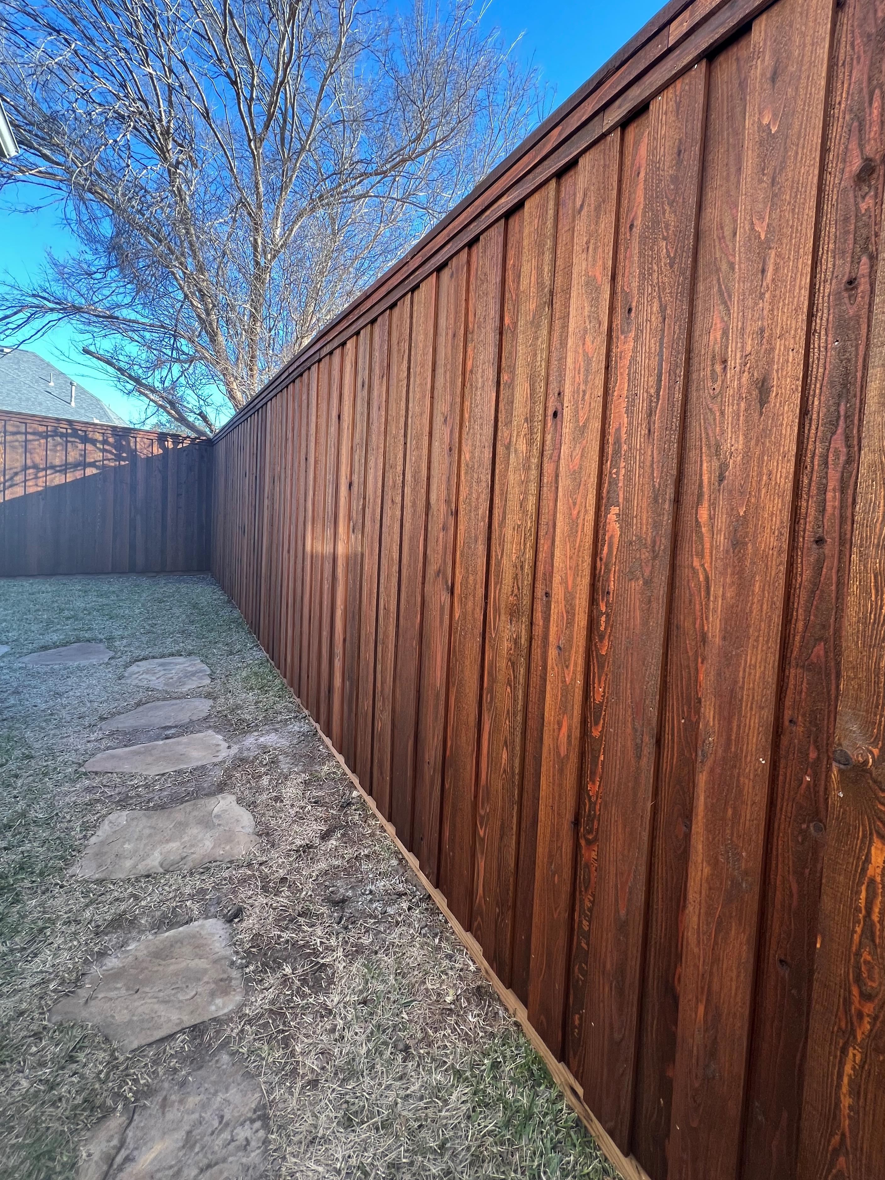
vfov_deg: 101.9
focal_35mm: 14
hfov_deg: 85.6
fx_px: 477
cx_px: 461
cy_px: 555
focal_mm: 1.57
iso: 32
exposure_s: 1/99
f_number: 1.8
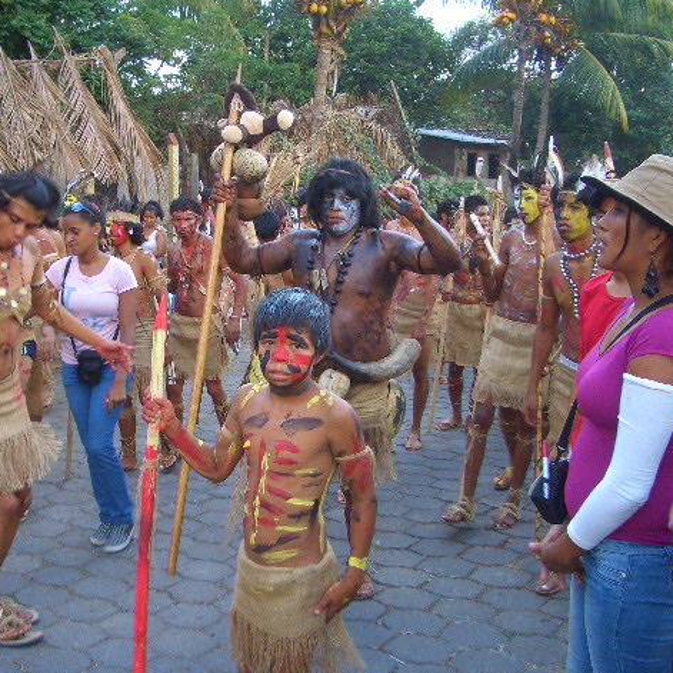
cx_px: 273
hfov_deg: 39.9
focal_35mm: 42
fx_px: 924
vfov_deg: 40.0
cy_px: 340
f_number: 2.6
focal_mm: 5.8
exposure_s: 1/80
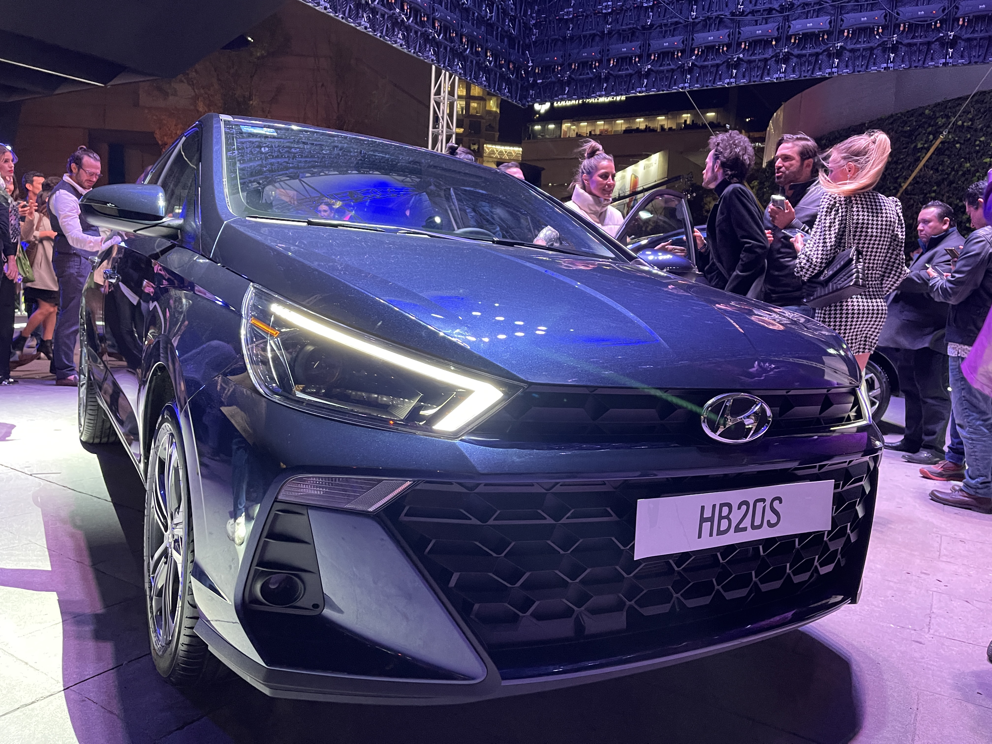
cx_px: 496
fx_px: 745
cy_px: 372
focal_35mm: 26
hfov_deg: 67.3
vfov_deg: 53.1
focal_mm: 5.1
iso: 500
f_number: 1.6
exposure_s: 1/45
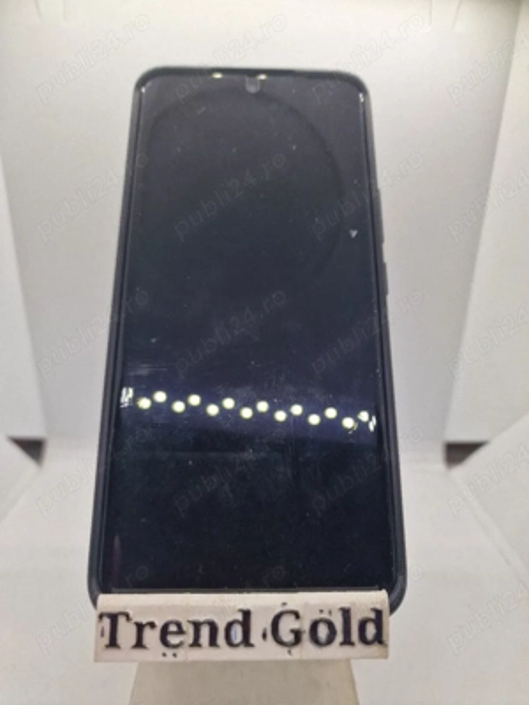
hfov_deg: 58.9
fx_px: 469
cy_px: 352
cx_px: 264
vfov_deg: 73.9
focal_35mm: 23
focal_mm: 6.4
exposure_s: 1/106
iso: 50
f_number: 1.8
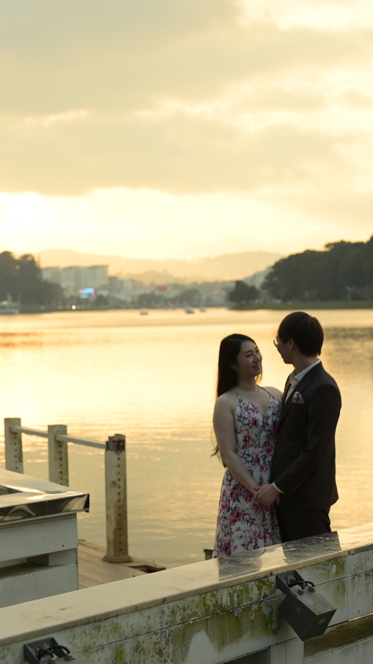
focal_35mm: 79
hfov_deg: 15.2
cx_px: 92
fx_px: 1390
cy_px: 331
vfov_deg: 26.9
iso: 160
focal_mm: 50
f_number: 3.5
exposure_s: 1/320
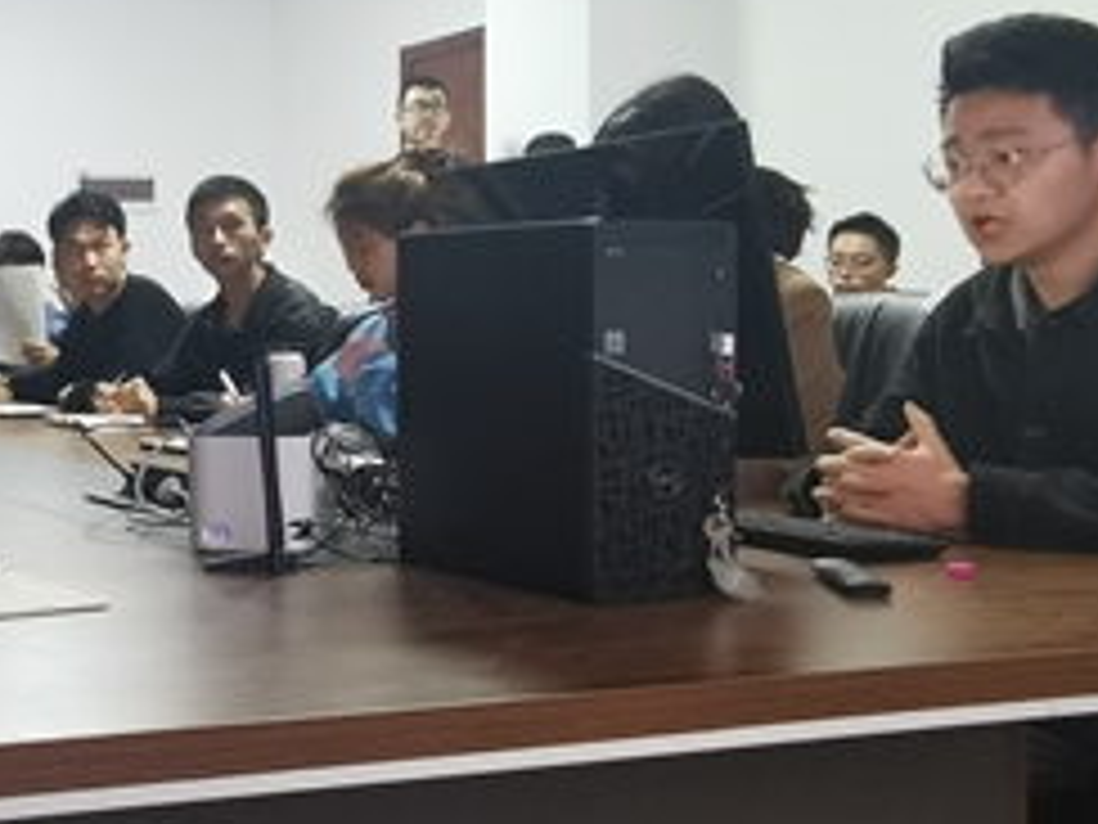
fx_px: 1871
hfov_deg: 30.1
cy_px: 369
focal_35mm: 59
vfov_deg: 24.8
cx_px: -36
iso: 320
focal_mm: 2.35
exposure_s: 1/33.3
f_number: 2.2
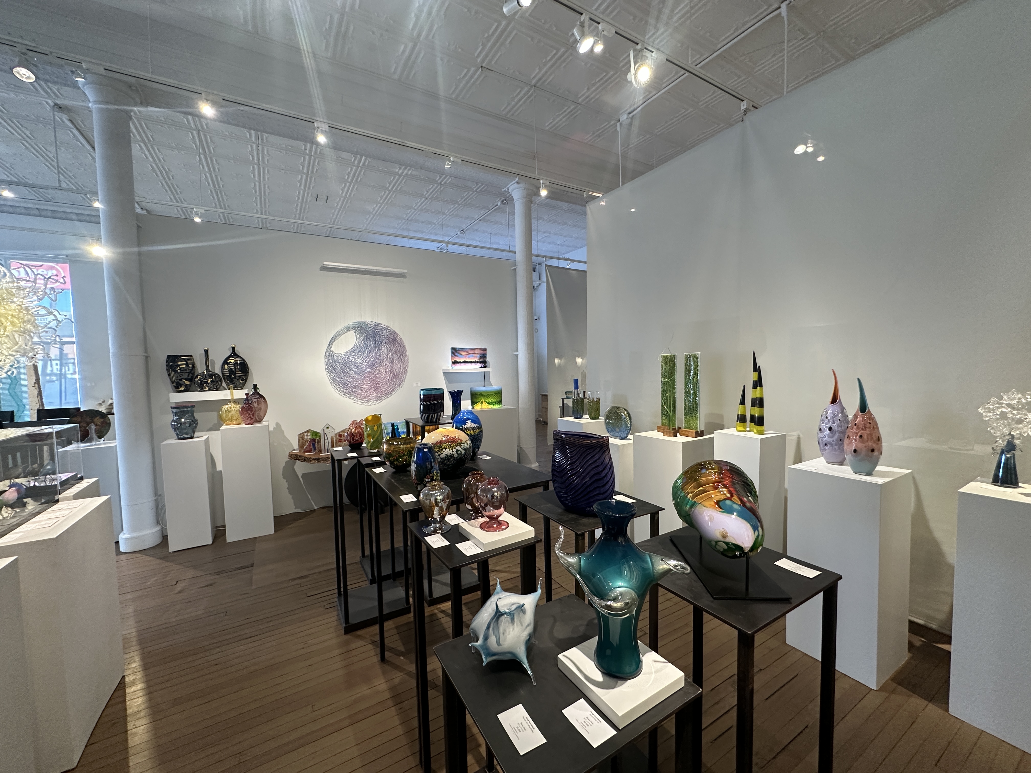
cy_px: 386
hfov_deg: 102.1
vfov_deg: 85.7
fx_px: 417
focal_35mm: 14
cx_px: 516
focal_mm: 2.22
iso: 250
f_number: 2.2
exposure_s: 1/120
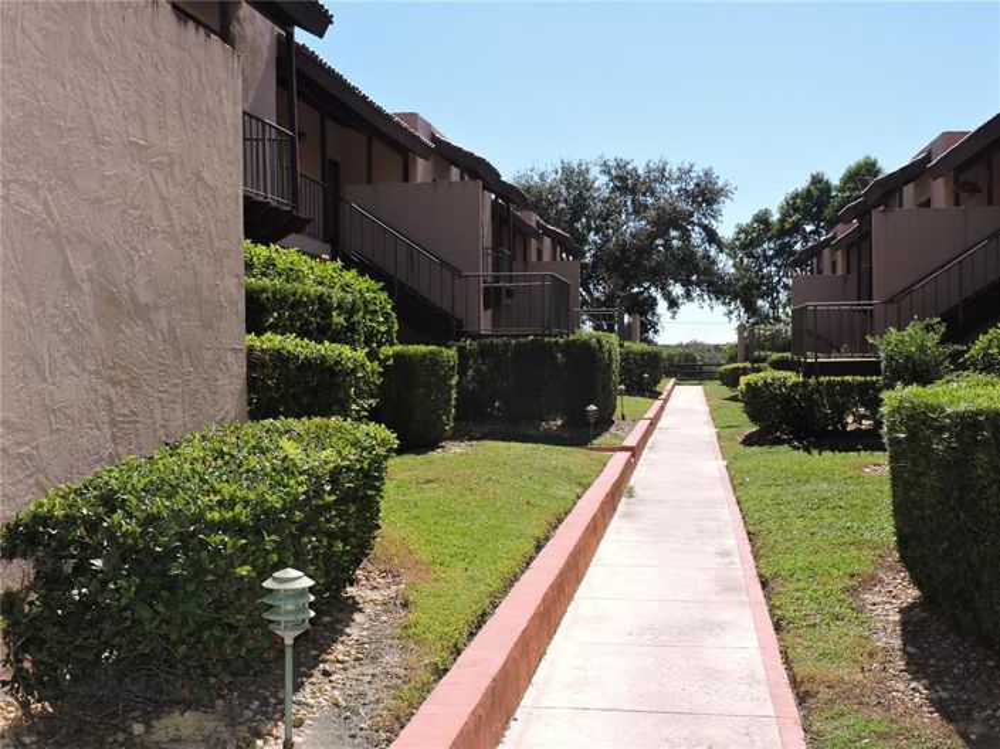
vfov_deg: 33.6
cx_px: 500
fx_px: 1242
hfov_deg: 43.9
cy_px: 374
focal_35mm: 43
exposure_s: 1/1000
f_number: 3.4
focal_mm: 7.7
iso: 125
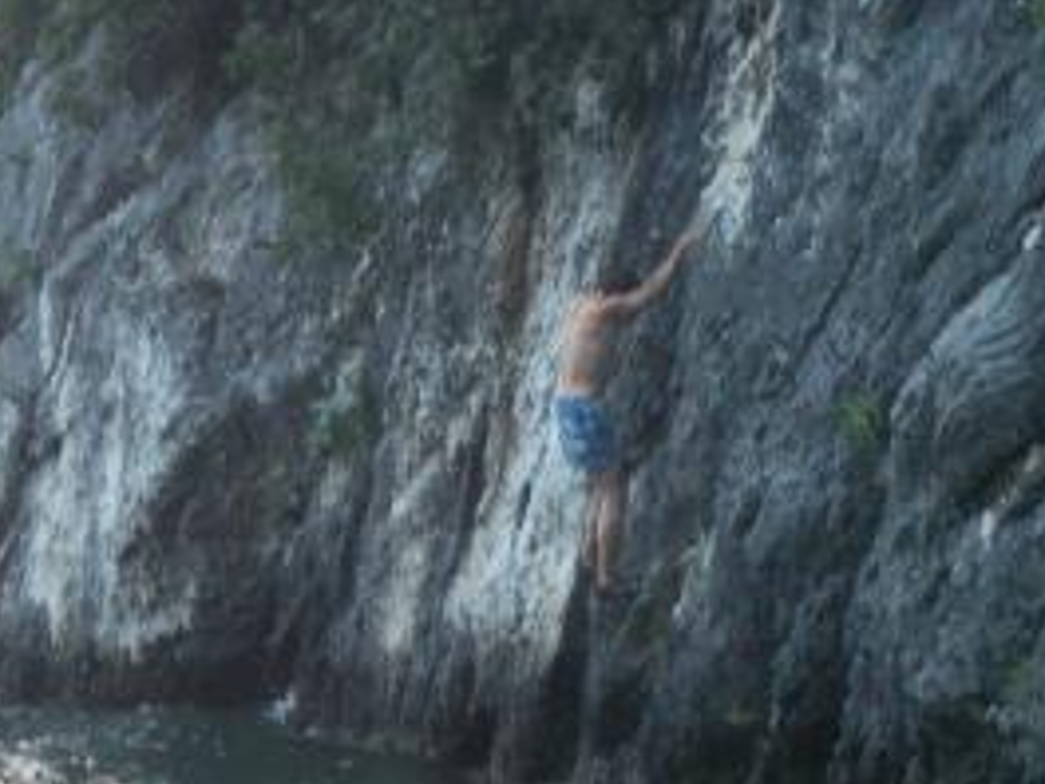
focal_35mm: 269
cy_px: 281
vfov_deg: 5.5
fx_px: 8121
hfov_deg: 7.4
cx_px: 606
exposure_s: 1/40
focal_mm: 23.1
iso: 160
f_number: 3.8
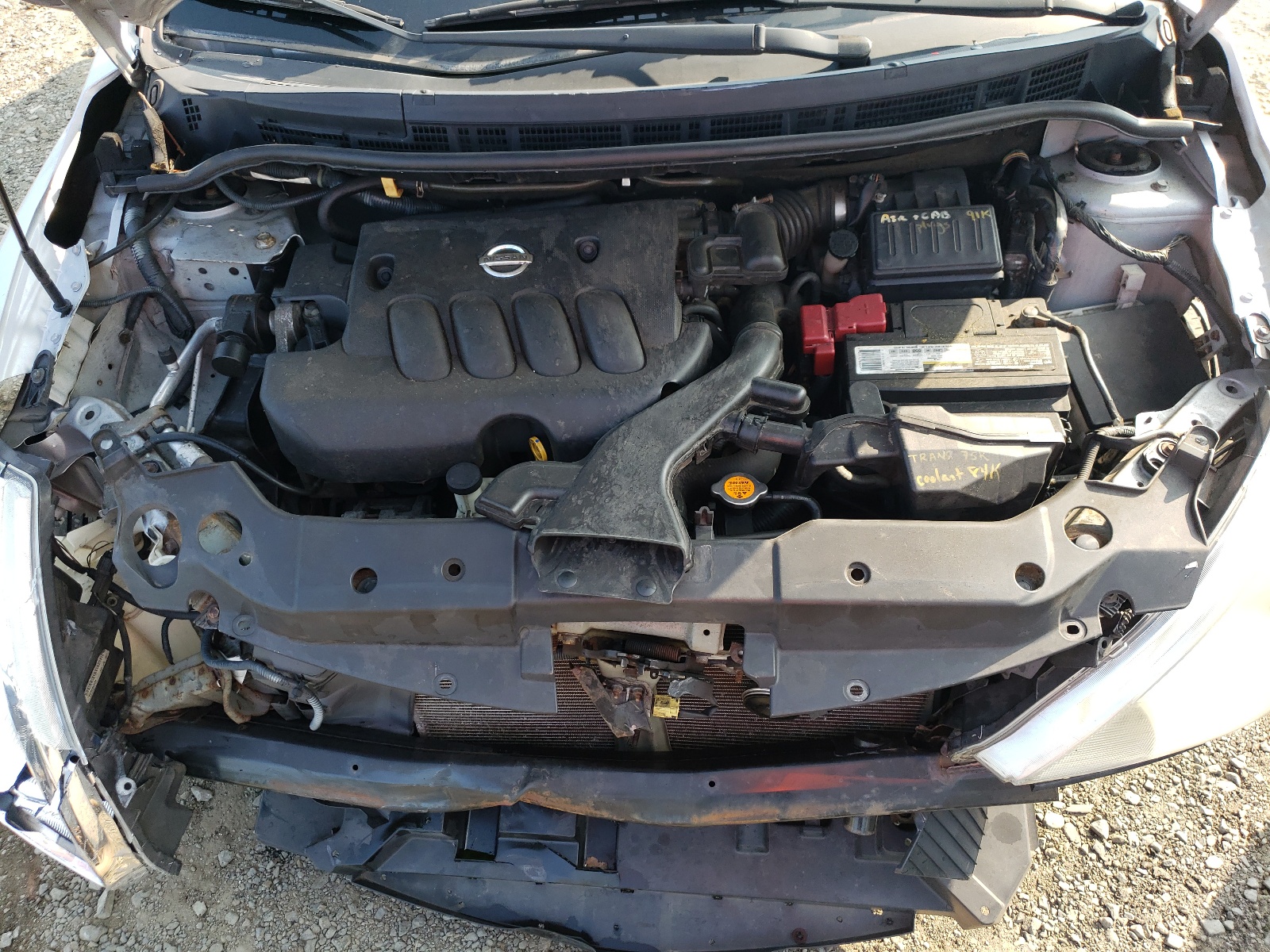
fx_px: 954
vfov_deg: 53.1
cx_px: 635
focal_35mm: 26
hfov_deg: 67.3
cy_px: 476
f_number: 1.5
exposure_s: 1/333
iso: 50
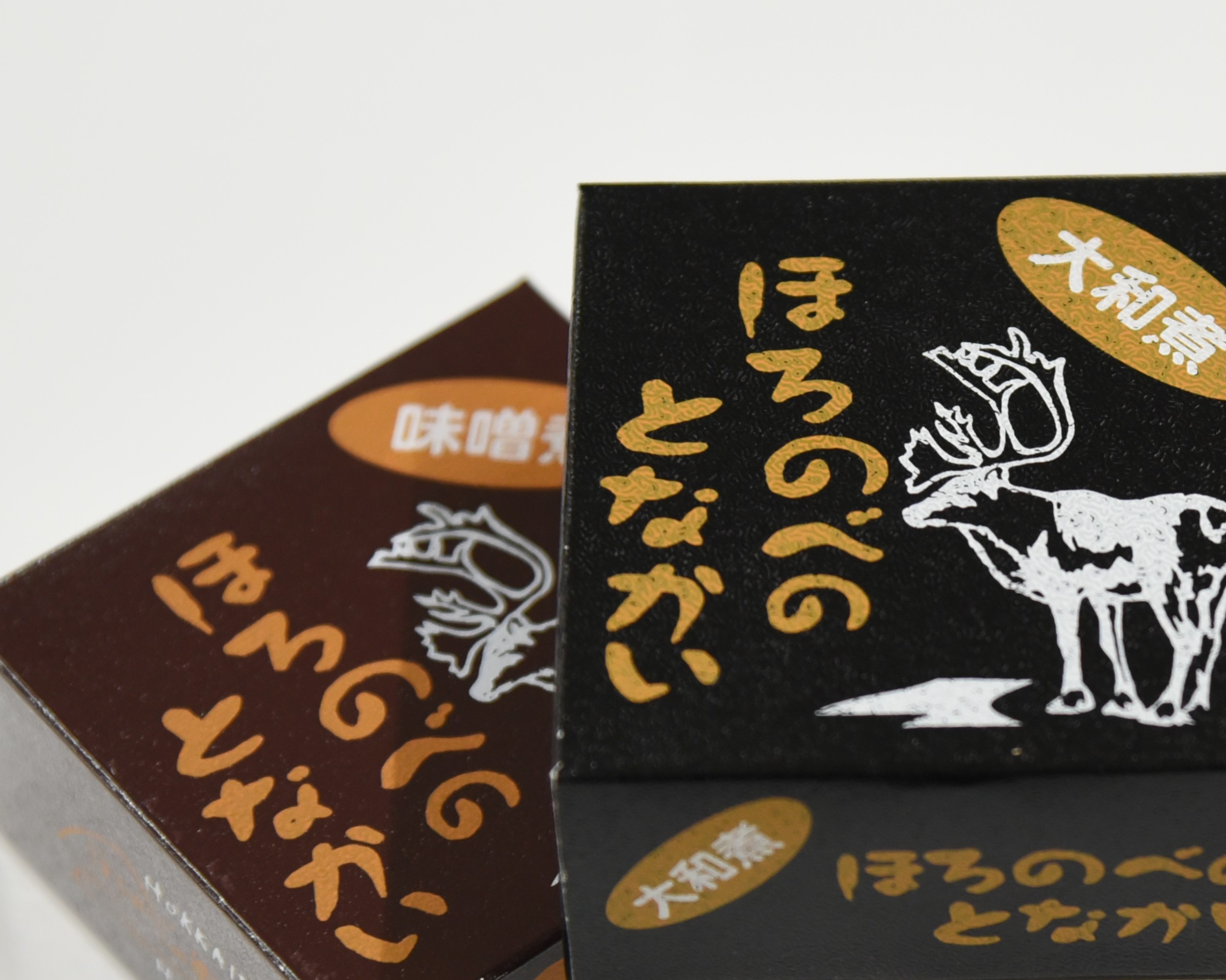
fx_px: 4898
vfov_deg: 11.4
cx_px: 957
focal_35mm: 135
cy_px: 649
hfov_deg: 14.2
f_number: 4.5
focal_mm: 82
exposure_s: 1/320
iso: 1600
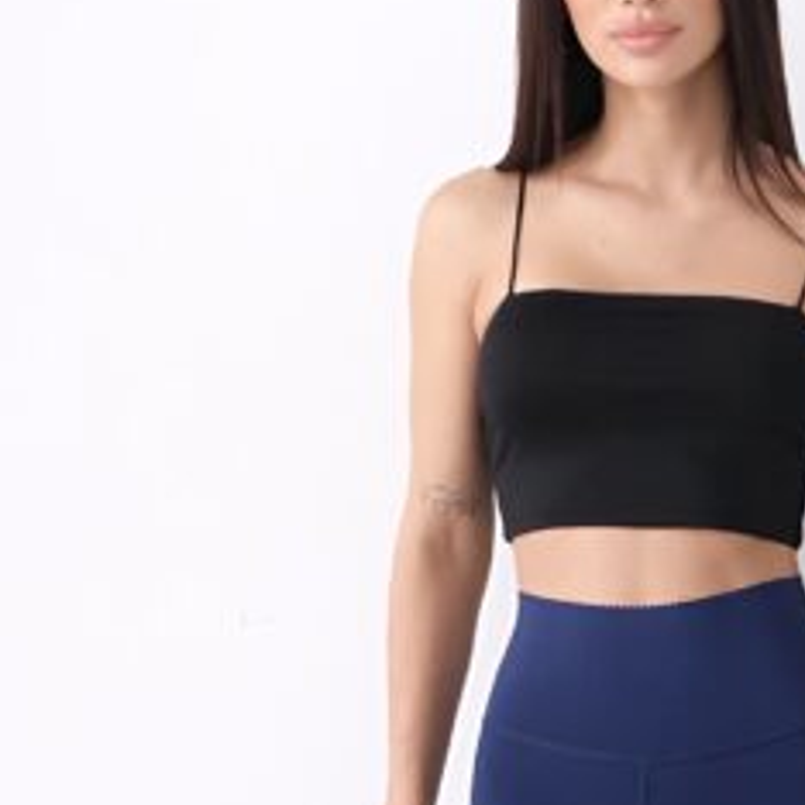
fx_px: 2842
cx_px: 619
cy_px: 698
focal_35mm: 108
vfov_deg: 16.0
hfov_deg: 16.0
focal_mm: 22.3
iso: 2500
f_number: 5.6
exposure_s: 1/60
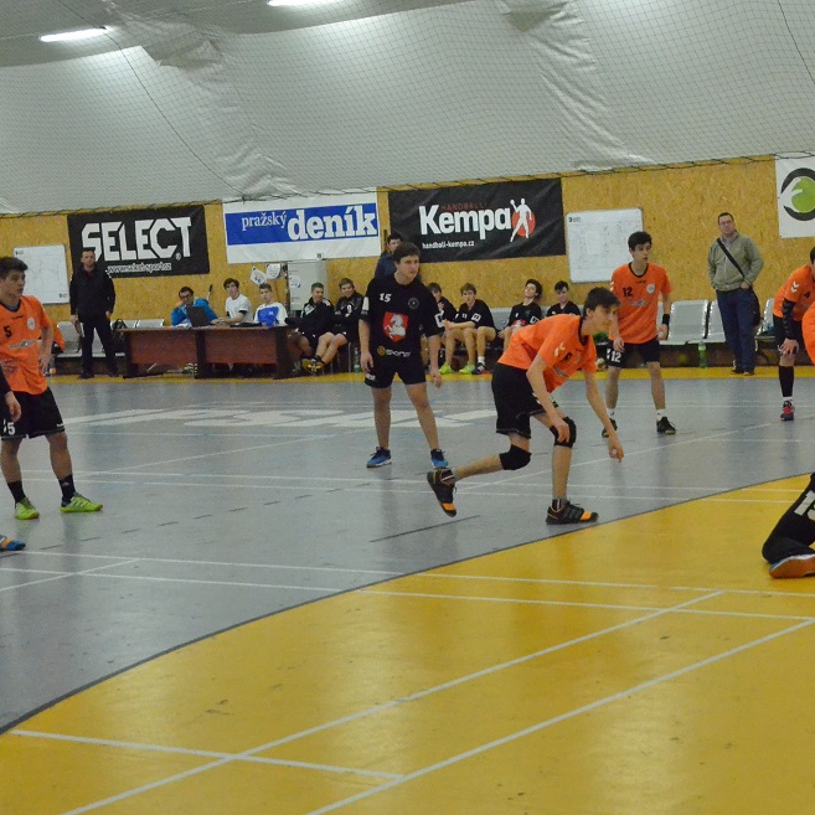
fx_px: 2104
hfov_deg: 21.6
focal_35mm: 79
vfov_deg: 21.9
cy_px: 423
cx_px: 660
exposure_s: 1/1000
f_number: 5.6
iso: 6400
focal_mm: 34
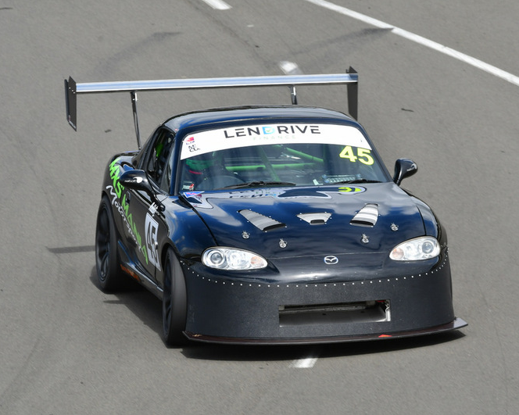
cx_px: 267
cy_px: 207
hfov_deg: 3.7
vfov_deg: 2.9
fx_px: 8078
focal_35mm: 526
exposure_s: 1/250
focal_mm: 310
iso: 250
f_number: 11
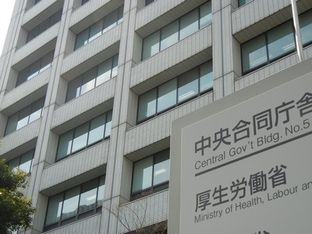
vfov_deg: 28.0
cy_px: 117
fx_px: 469
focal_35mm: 52
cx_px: 156
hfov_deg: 36.8
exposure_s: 1/544
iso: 160
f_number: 3.9
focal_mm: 9.3
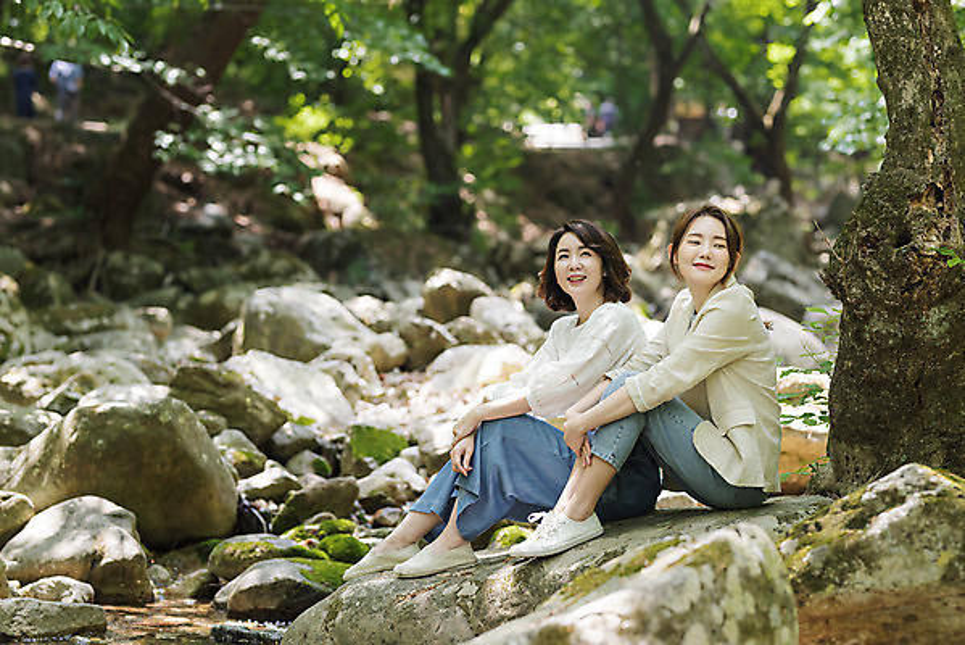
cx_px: 482
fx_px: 2279
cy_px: 322
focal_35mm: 85
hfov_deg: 23.9
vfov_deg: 16.1
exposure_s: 1/400
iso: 320
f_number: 2.5
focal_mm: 85
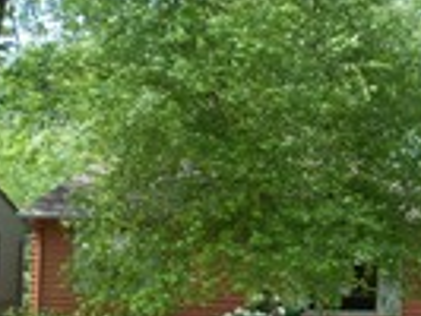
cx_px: 503
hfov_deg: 18.8
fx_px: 1205
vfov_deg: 14.8
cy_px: 300
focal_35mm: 99
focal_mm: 6.7
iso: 80
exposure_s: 1/200
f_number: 3.7
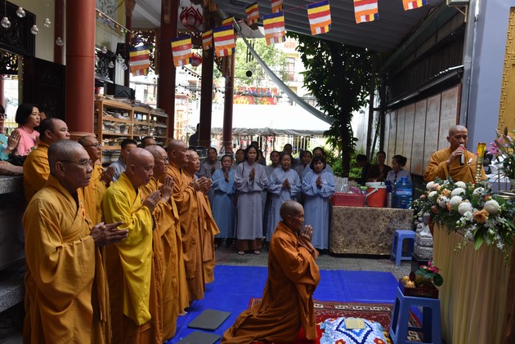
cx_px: 258
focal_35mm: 33
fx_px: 472
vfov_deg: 40.0
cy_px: 173
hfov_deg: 57.2
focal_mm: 32
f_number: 5.6
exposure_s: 1/125
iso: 400
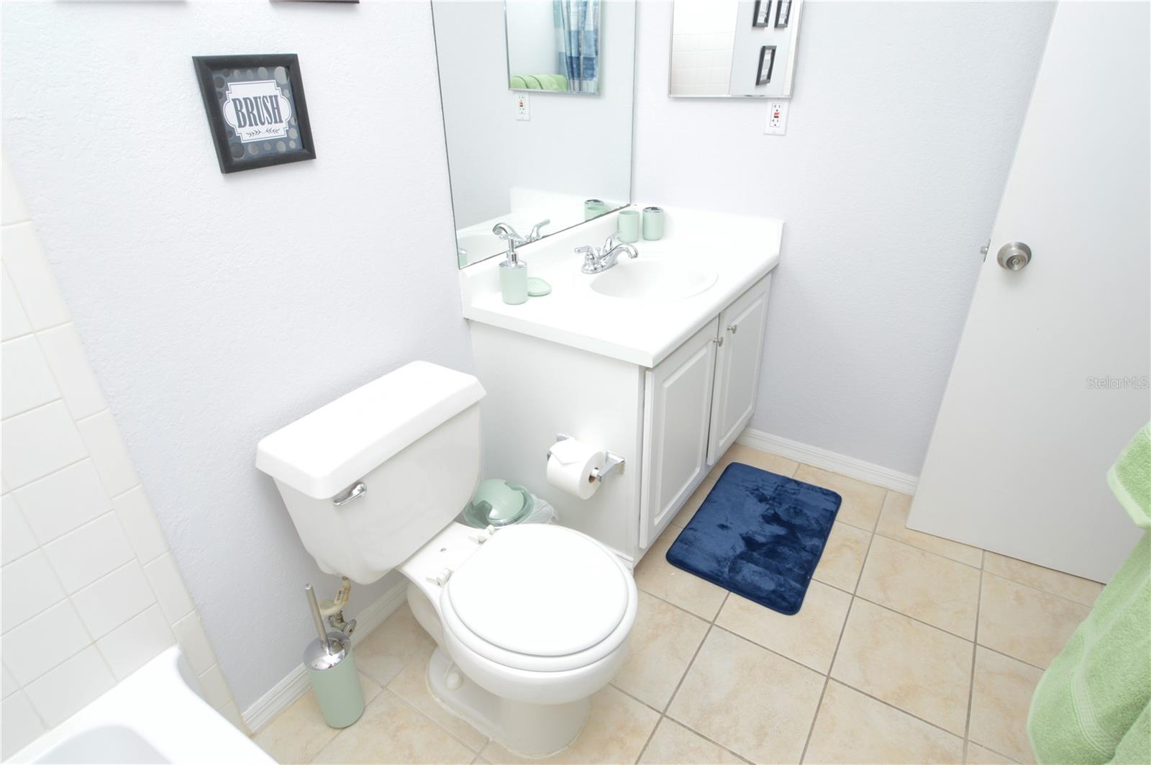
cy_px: 382
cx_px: 576
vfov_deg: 67.3
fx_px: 575
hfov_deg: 90.1
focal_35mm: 18
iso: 200
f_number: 9
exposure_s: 1/100
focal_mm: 12
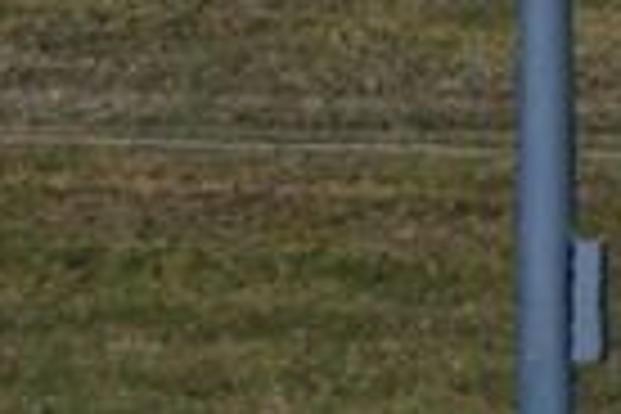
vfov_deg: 0.8
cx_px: 1462
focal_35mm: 1741
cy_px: 446
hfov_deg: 1.2
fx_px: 30030
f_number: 14
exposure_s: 1/640
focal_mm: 200
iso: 250
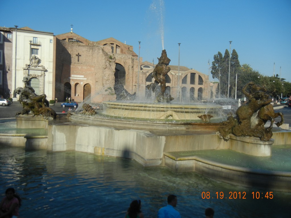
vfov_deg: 46.8
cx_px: 146
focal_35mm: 30
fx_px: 252
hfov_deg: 60.0
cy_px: 109
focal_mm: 5.4
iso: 160
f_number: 7
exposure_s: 1/480
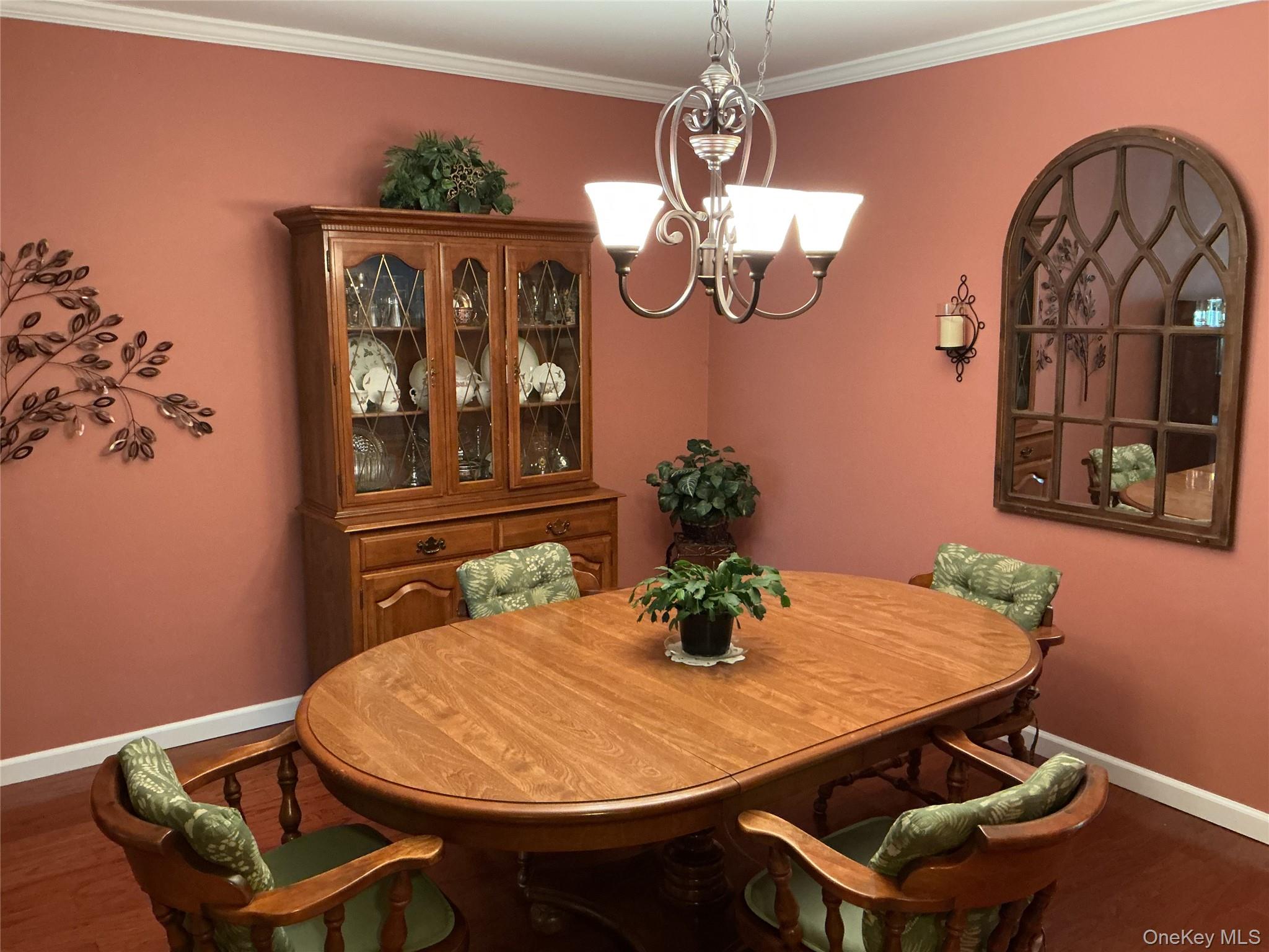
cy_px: 476
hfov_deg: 61.7
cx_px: 634
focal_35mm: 29
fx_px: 1063
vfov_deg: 48.2
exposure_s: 1/40
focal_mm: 3
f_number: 1.8
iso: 320
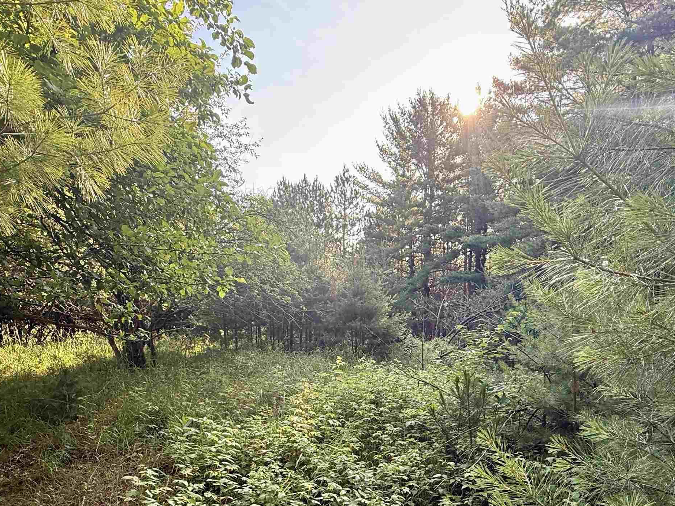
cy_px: 363
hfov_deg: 73.9
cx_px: 325
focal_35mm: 23
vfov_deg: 56.7
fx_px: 448
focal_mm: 2.22
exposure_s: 1/123
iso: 64
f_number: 2.2
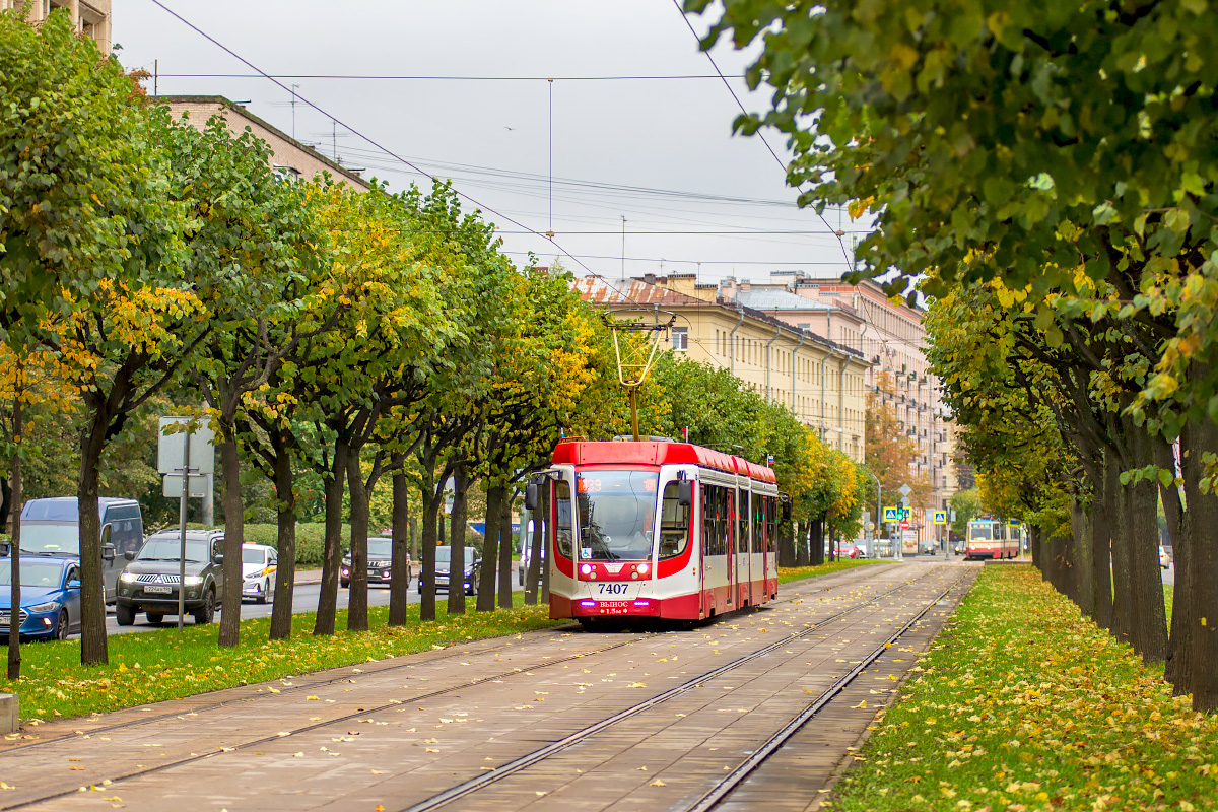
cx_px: 609
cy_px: 406
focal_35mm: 95
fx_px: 3214
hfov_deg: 21.5
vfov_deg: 14.4
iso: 250
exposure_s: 1/640
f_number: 3.2
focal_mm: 95
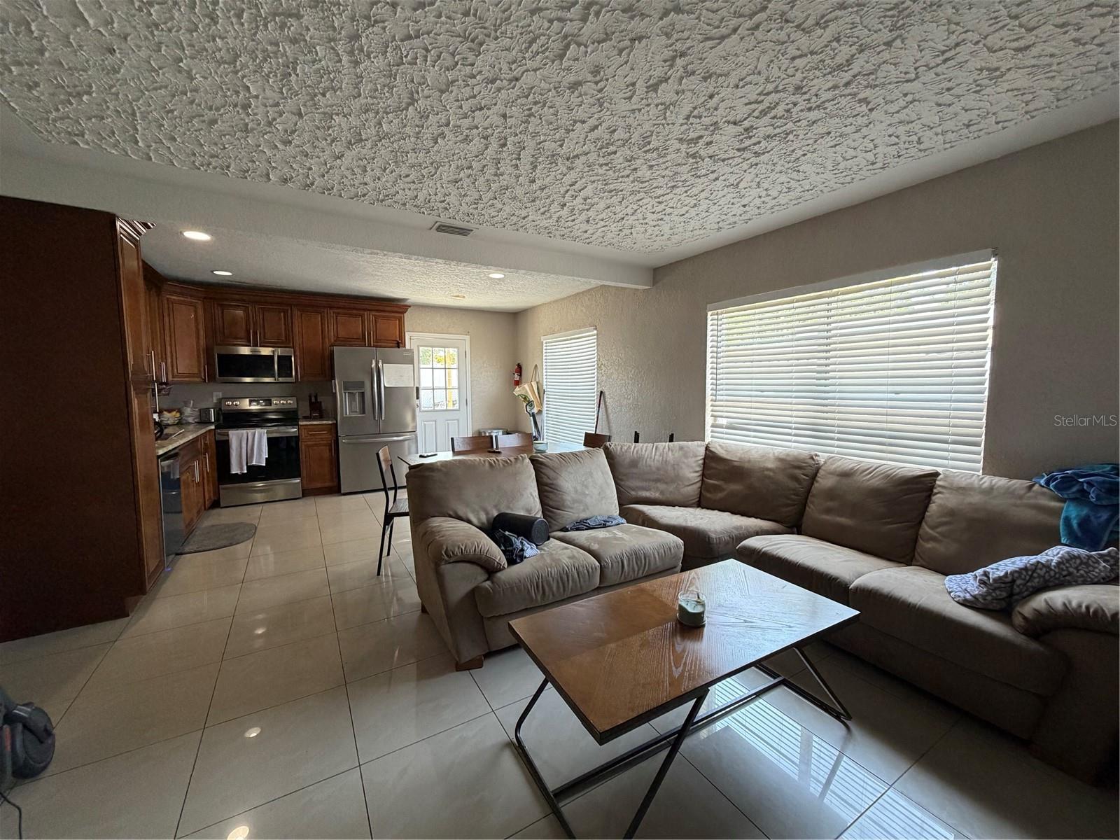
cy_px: 420
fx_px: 453
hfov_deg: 102.1
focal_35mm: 14
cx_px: 560
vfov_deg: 85.7
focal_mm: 2.22
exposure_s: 1/121
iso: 320
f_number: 2.2
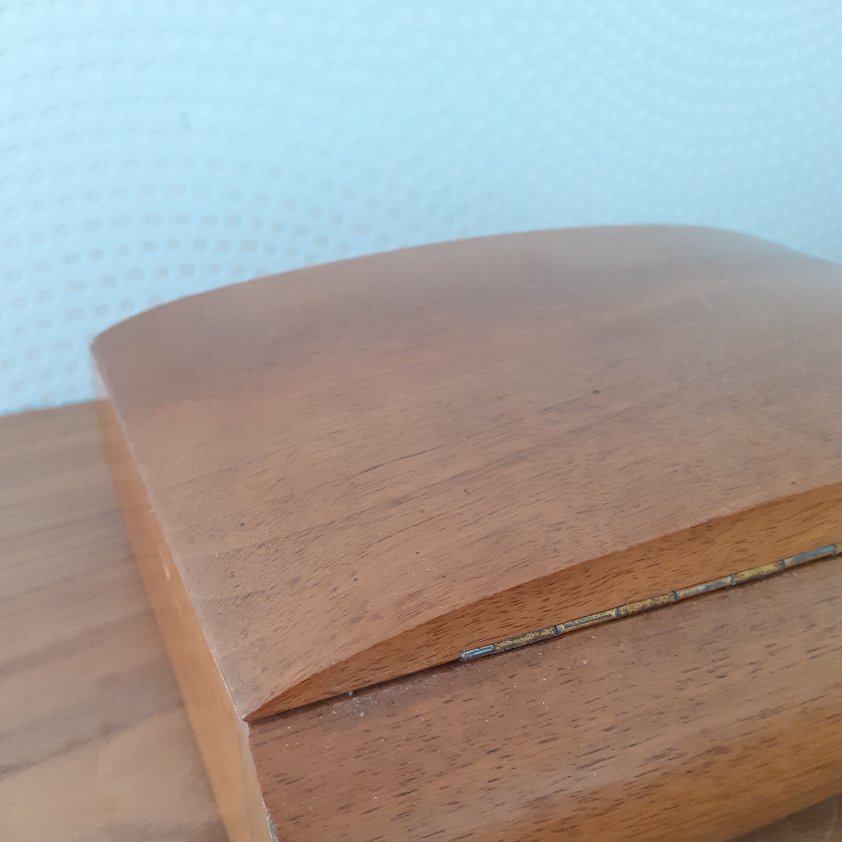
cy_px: 537
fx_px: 881
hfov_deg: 51.1
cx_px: 421
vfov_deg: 50.5
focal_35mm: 32
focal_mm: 3.6
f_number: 1.9
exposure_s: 1/50
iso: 200
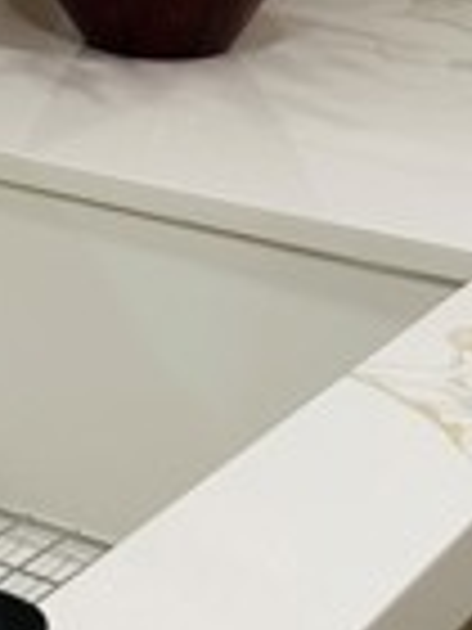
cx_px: -243
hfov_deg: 12.7
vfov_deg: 15.4
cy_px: -513
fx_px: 2000
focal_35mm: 110
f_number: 1.78
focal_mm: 6.86
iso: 125
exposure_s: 1/120
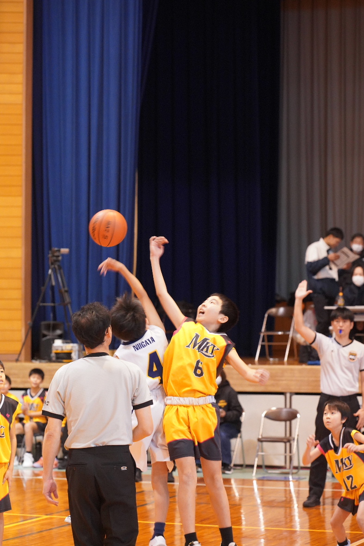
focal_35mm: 105
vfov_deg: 19.5
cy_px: 273
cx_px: 182
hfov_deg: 13.0
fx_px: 1592
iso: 8000
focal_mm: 105
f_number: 4
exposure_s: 1/160
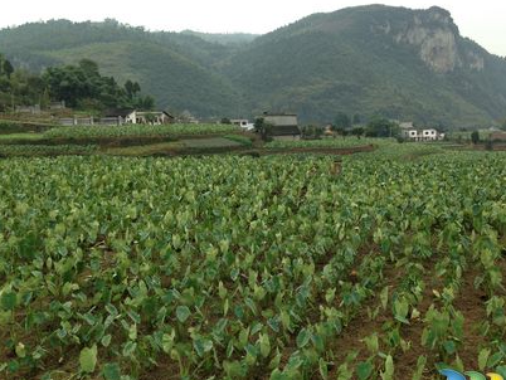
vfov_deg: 35.2
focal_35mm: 41
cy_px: 189
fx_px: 600
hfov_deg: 45.7
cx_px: 284
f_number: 2.4
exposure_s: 1/268
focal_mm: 4.13
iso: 50
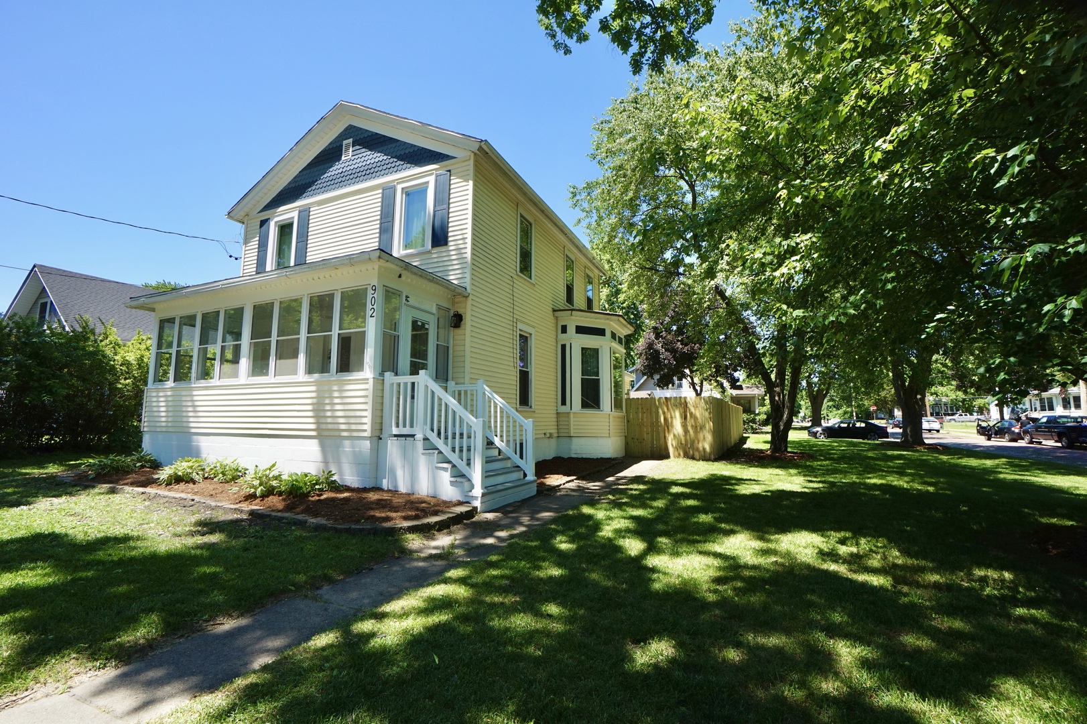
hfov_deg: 100.4
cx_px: 544
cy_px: 362
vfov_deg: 77.3
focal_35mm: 15
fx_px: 453
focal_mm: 10
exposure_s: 1/80
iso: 100
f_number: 10
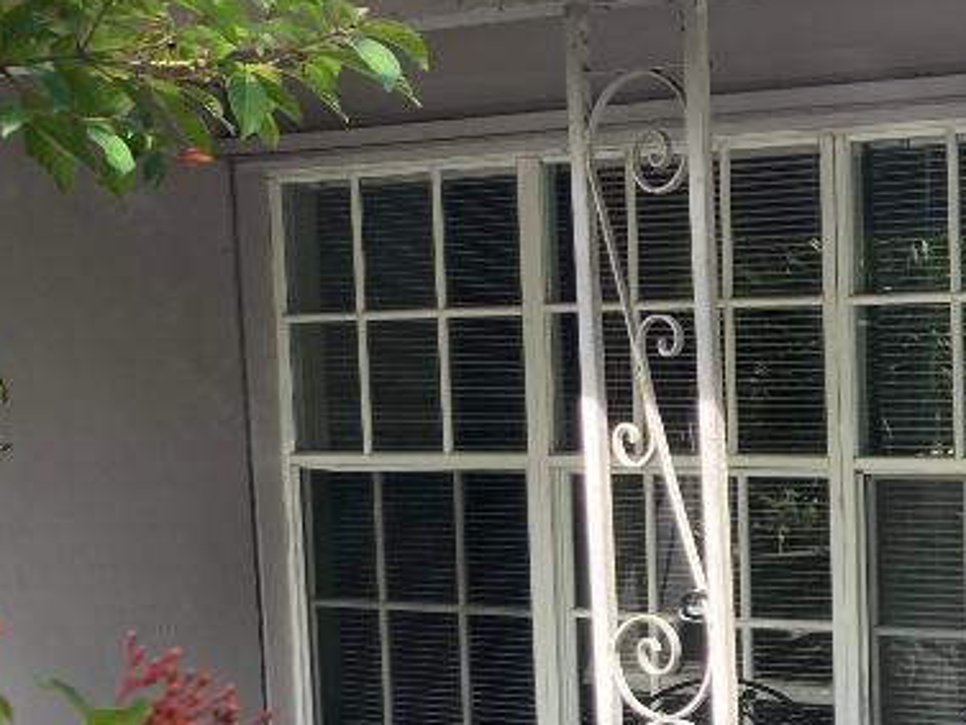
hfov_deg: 22.9
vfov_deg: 19.0
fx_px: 2122
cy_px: 687
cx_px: 1243
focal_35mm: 76
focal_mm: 3.99
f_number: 1.8
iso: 20
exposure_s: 1/261
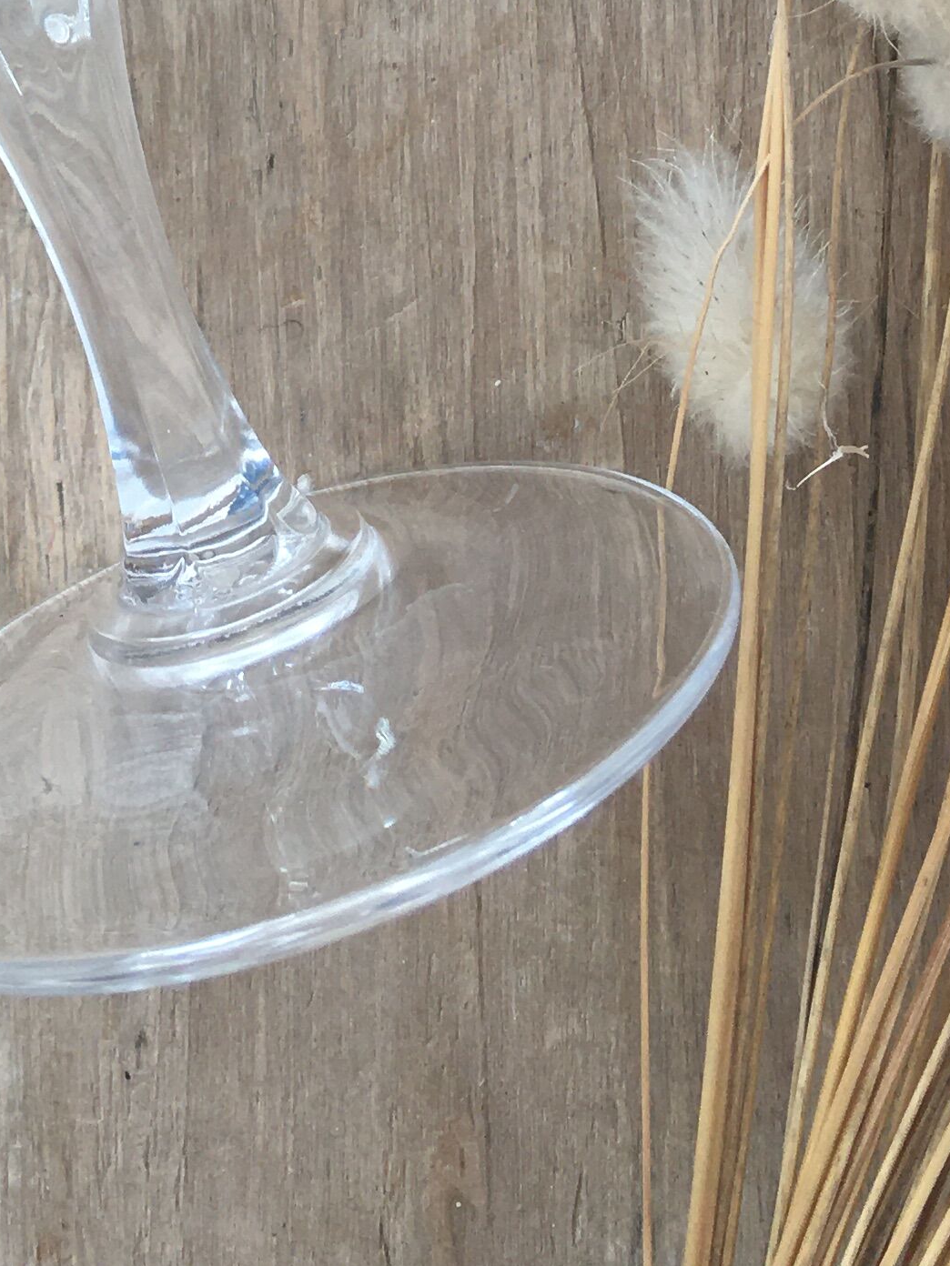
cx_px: 3
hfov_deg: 17.2
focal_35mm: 84
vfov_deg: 20.8
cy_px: -455
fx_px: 3074
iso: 25
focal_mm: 4.15
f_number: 2.2
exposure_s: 1/50
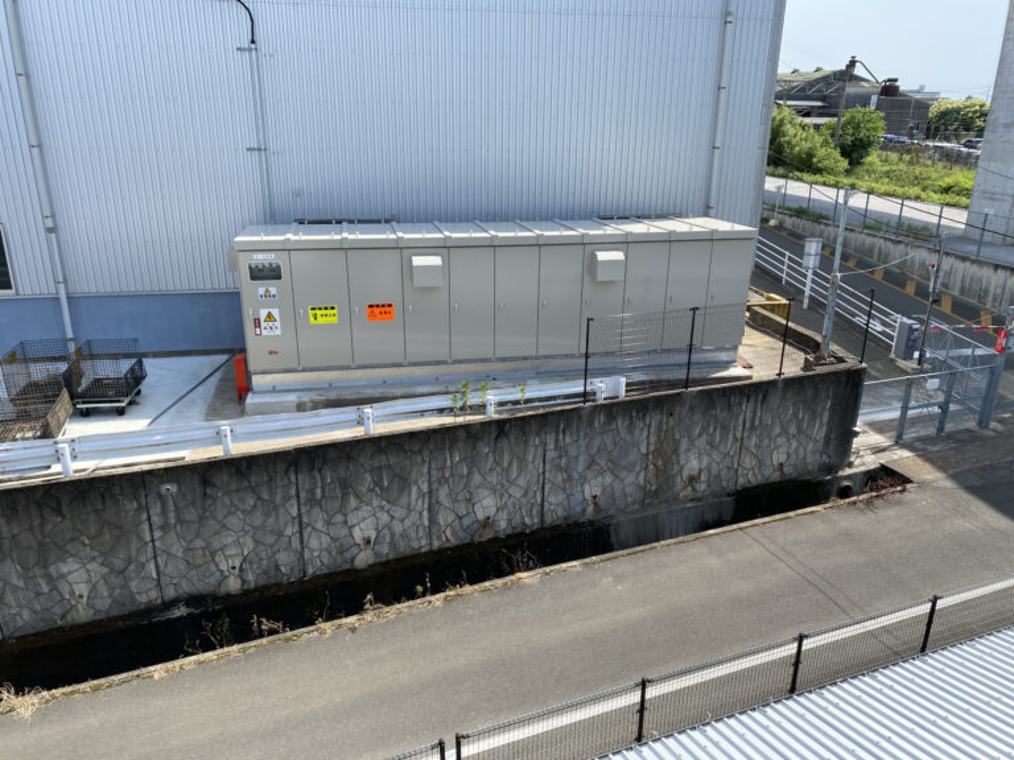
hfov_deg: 67.3
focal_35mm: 26
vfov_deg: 53.1
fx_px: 762
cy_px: 380
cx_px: 507
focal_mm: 4.25
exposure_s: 1/1447
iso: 32
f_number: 1.8
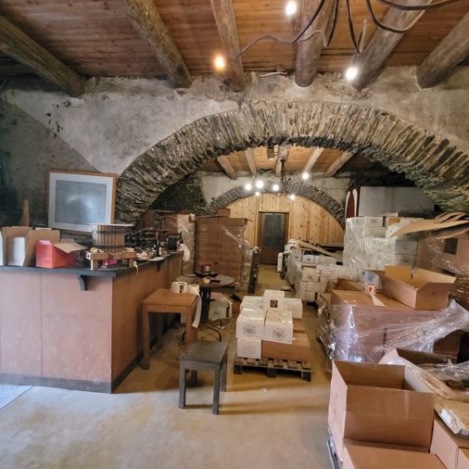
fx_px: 245
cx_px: 239
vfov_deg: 87.4
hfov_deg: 87.4
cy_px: 237
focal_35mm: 16
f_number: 2.2
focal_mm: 1.74
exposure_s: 1/25
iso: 1000
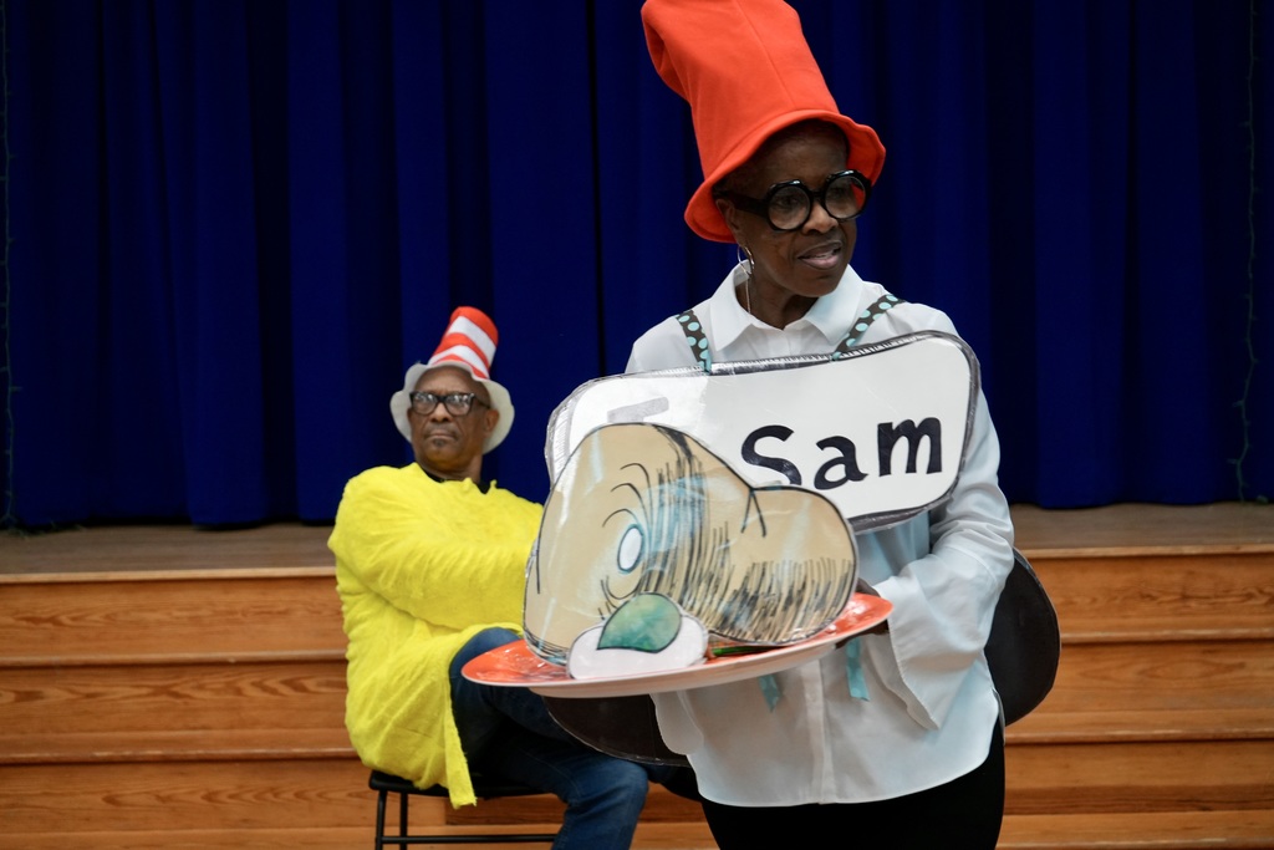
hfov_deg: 28.8
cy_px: 425
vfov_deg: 19.5
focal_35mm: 70
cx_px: 637
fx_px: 2477
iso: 2500
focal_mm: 70
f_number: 5.6
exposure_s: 1/160
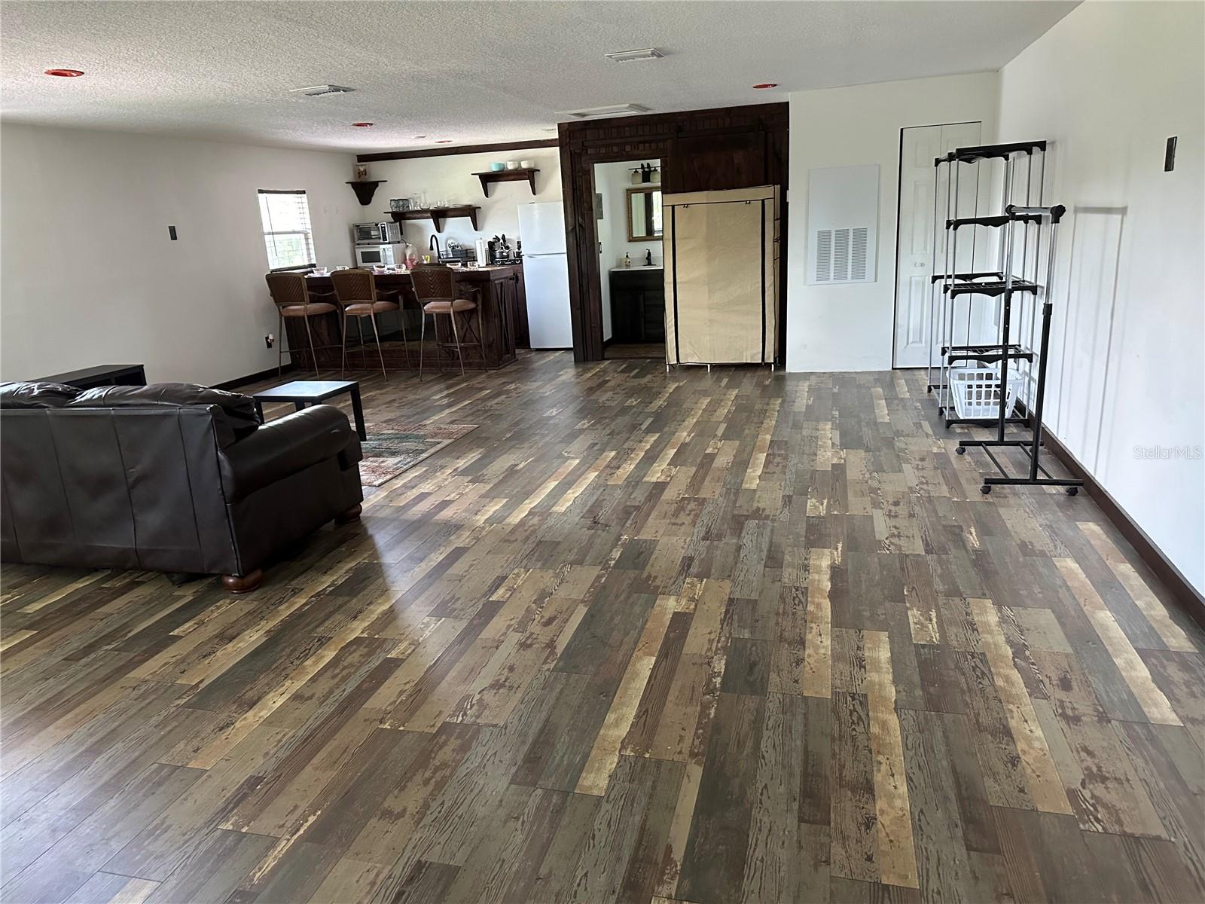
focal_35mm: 24
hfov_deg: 71.6
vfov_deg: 56.8
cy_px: 452
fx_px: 835
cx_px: 602
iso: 640
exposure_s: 1/60
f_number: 1.78
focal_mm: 6.86
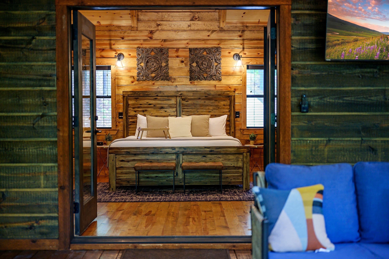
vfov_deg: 27.0
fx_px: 540
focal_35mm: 50
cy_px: 130
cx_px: 194
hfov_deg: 39.6
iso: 800
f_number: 1.8
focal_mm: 50
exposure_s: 1/320
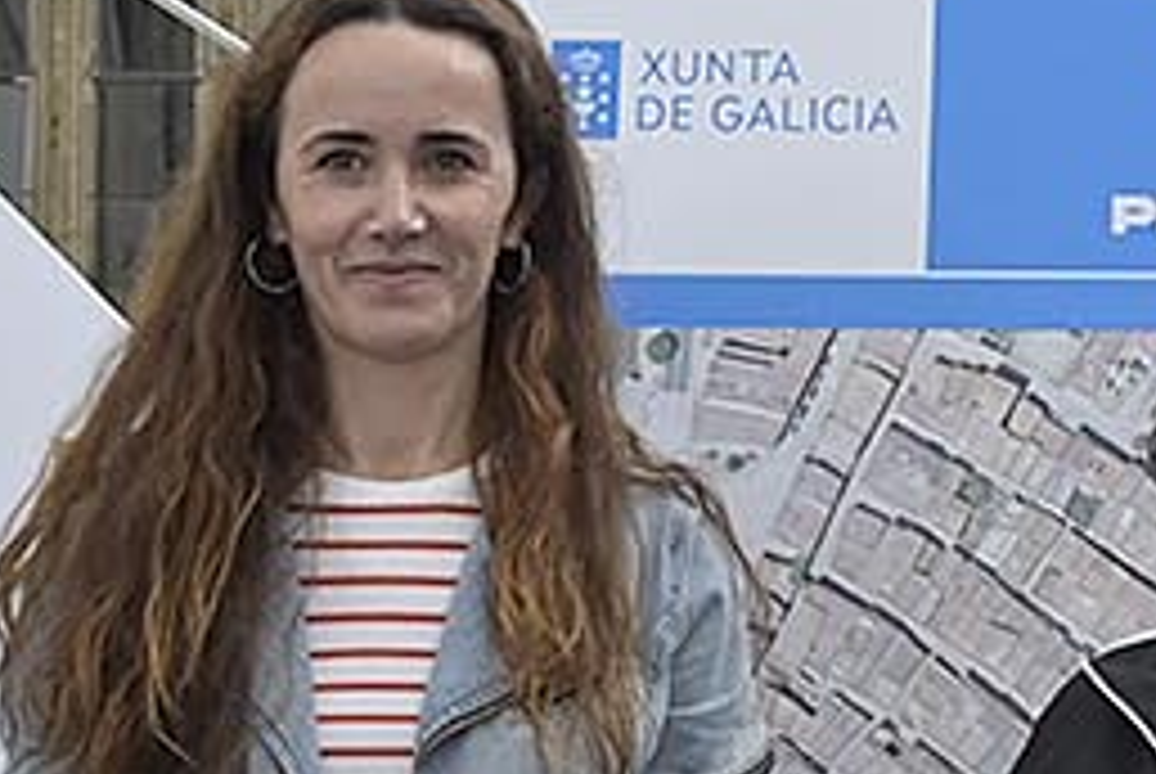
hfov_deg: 10.6
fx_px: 6053
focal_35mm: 188
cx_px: 1640
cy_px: 756
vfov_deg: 7.3
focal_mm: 28.5
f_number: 6.3
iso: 1600
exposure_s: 1/1000
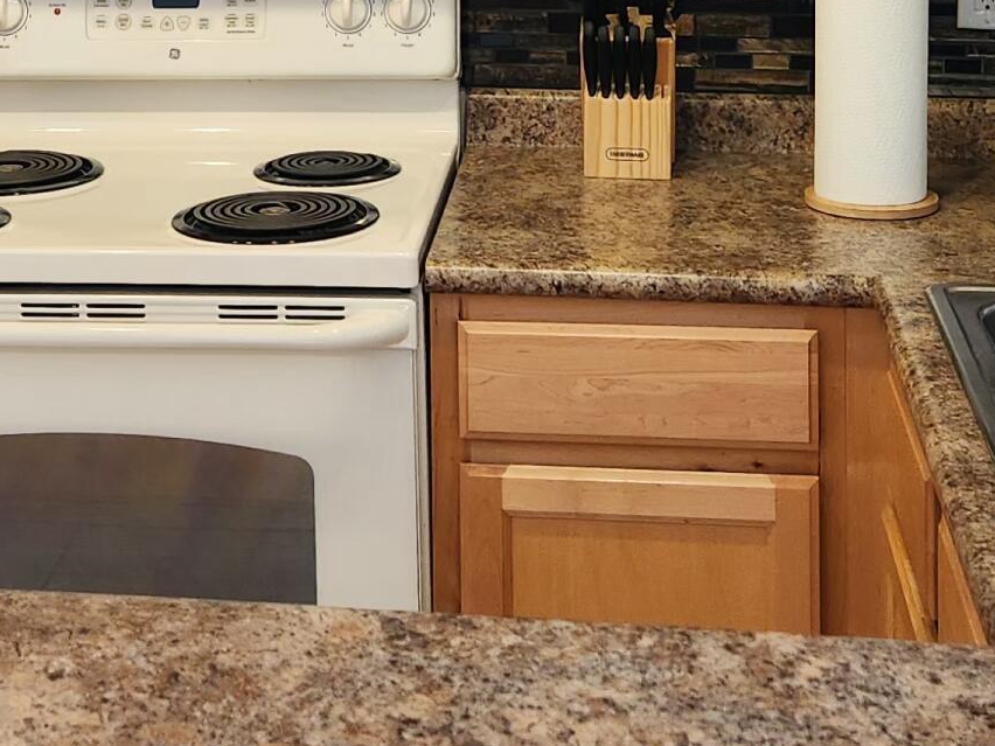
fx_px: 2328
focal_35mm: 81
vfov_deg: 17.3
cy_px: -186
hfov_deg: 24.0
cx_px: 328
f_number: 1.8
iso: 200
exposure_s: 1/180
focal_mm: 5.4
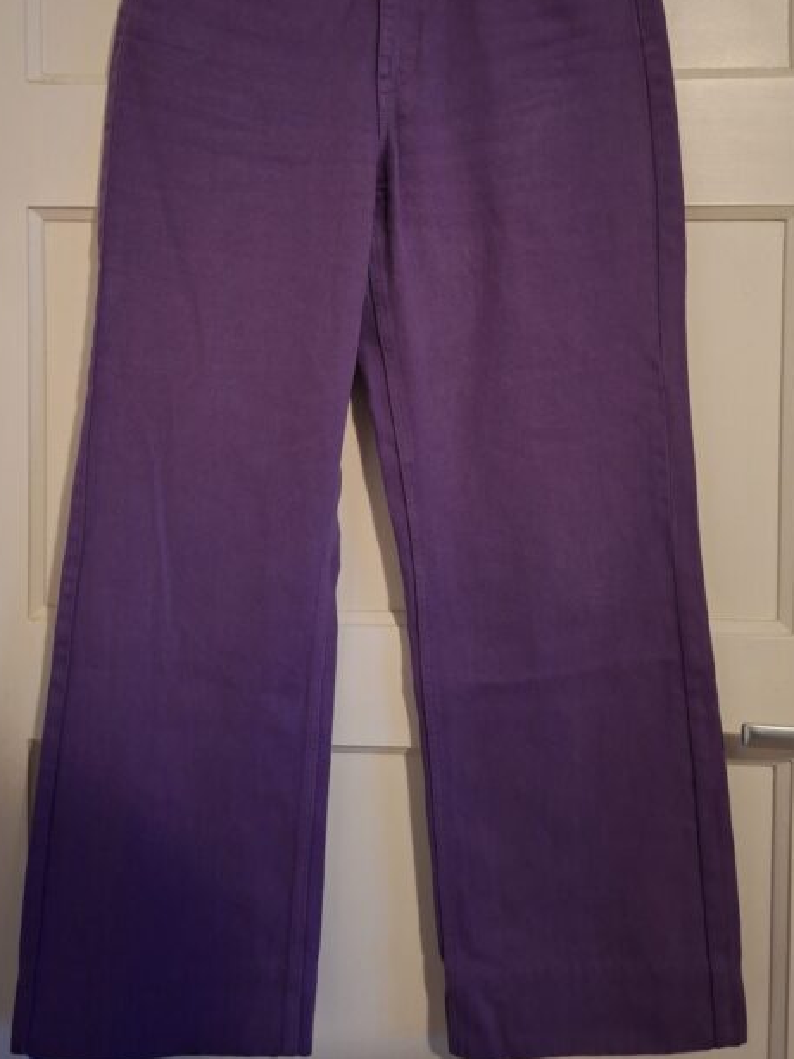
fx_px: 917
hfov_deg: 46.7
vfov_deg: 58.9
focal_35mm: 30
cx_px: 354
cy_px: 375
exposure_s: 1/20
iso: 1000
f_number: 1.8
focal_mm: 5.54
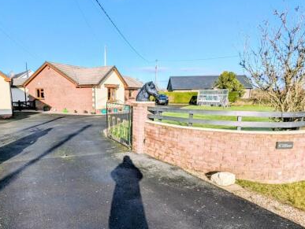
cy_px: 137
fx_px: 212
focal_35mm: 24
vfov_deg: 56.5
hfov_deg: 69.9
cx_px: 106
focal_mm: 2.35
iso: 49
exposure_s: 1/2732
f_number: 2.2
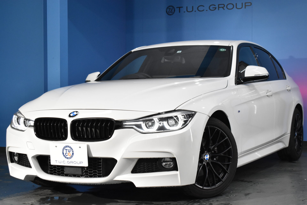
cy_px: 102
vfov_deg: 20.2
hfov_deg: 29.9
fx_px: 576
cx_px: 154
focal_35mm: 68
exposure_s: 1/80
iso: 2200
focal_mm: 45
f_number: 5
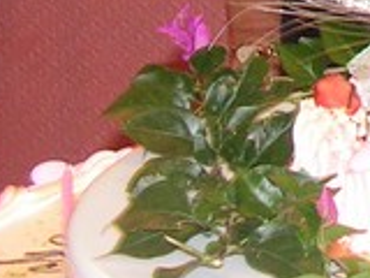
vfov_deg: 5.8
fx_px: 2672
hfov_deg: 7.5
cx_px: 816
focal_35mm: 250
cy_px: -315
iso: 200
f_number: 3.2
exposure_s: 1/40
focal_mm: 8.4
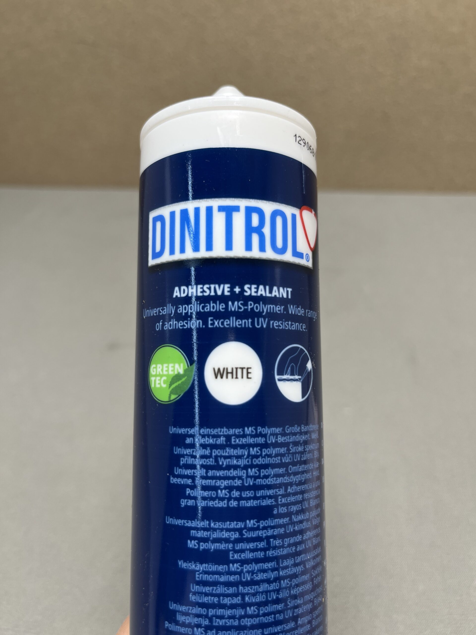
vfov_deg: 67.3
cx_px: 238
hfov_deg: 53.1
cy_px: 318
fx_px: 477
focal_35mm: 26
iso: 32
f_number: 1.6
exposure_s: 1/103
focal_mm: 5.1
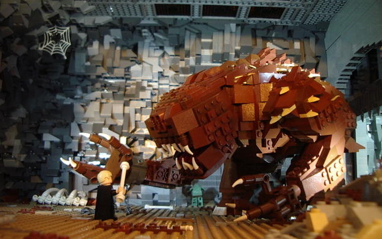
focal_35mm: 41
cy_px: 105
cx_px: 191
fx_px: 427
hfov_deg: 48.2
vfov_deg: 31.2
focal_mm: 5.8
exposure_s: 1/4
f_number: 2.6
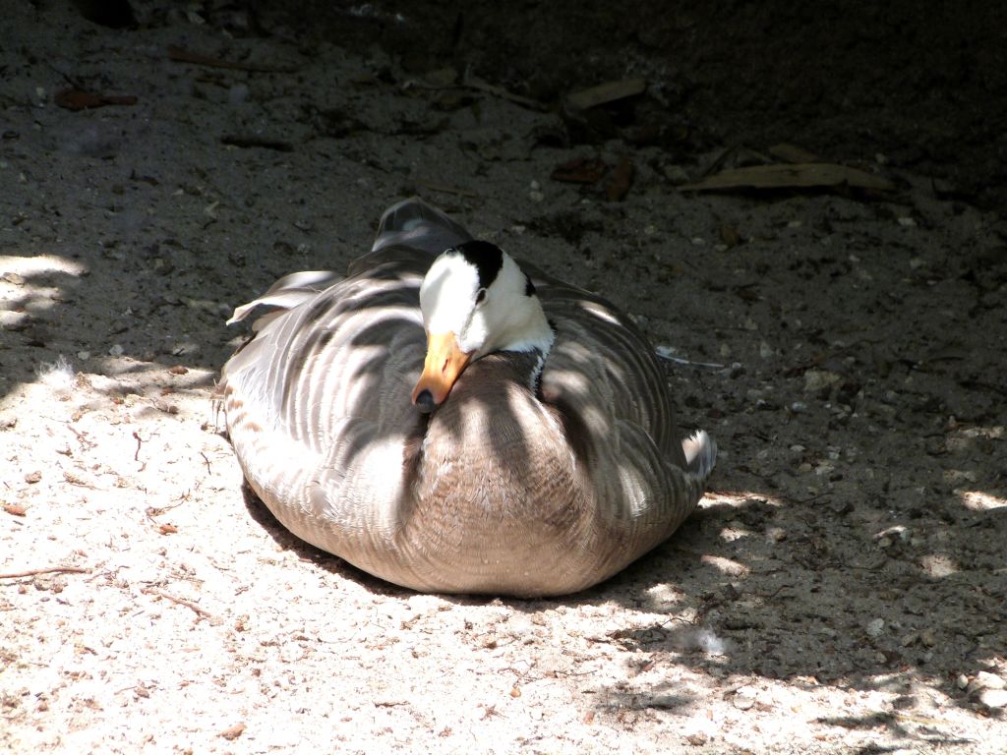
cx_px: 504
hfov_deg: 3.8
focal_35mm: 522
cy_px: 378
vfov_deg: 2.8
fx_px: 15185
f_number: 5.6
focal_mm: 94
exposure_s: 1/250
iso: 100
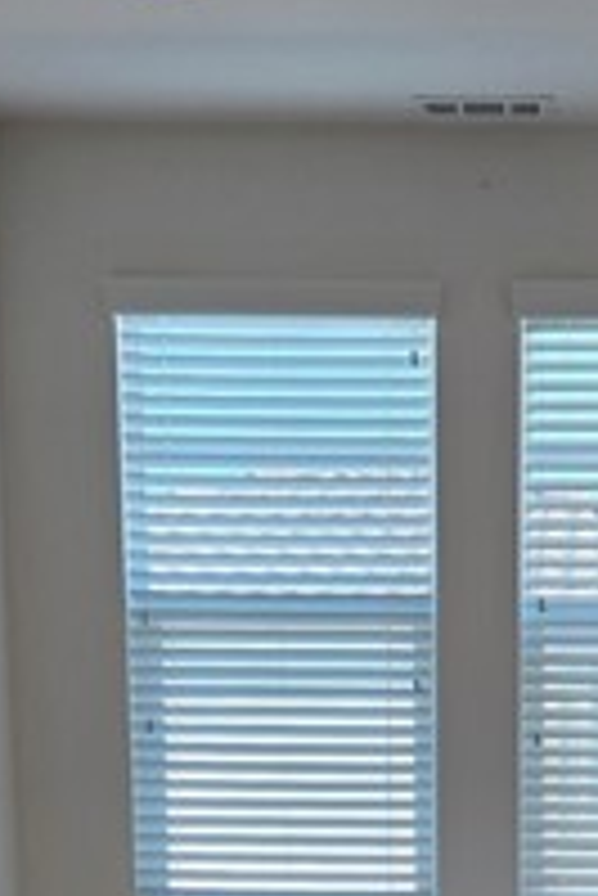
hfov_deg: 17.5
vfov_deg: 24.7
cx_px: 513
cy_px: 950
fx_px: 1915
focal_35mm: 77
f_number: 1.8
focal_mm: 5.4
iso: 32
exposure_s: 1/120
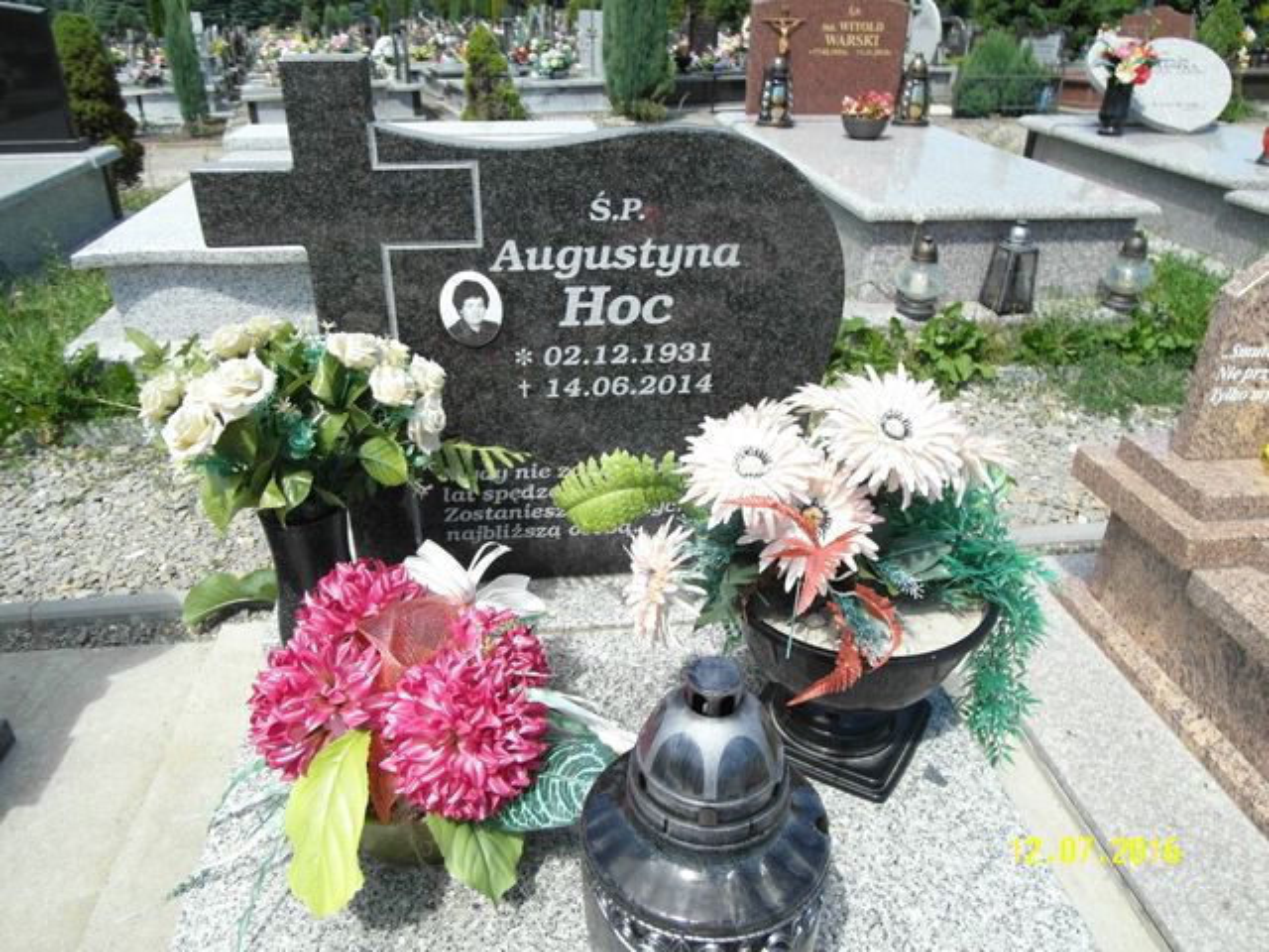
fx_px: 880
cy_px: 476
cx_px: 634
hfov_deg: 71.6
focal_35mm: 24
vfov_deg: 56.8
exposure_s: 1/1500
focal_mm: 5.2
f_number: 2.5
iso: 80
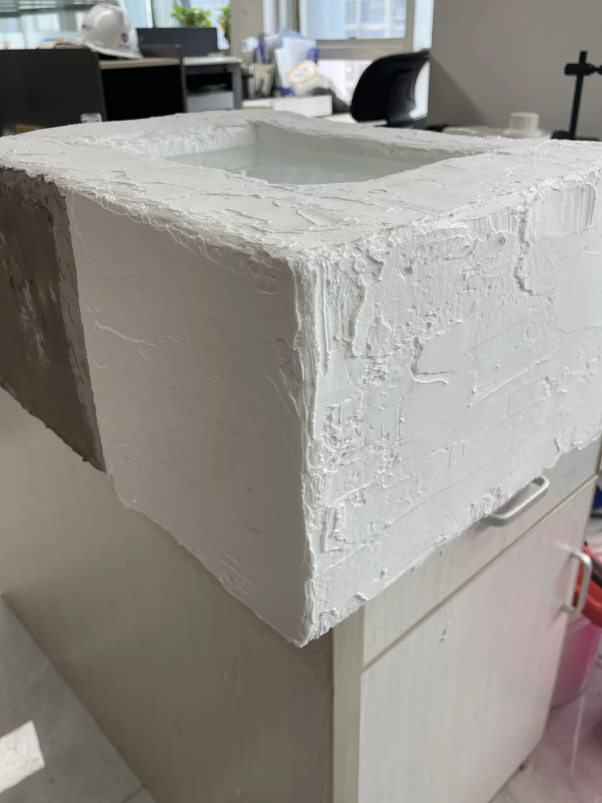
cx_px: 285
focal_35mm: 28
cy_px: 363
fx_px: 649
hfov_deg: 49.7
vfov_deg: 63.3
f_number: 1.6
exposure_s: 1/100
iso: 50
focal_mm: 5.1
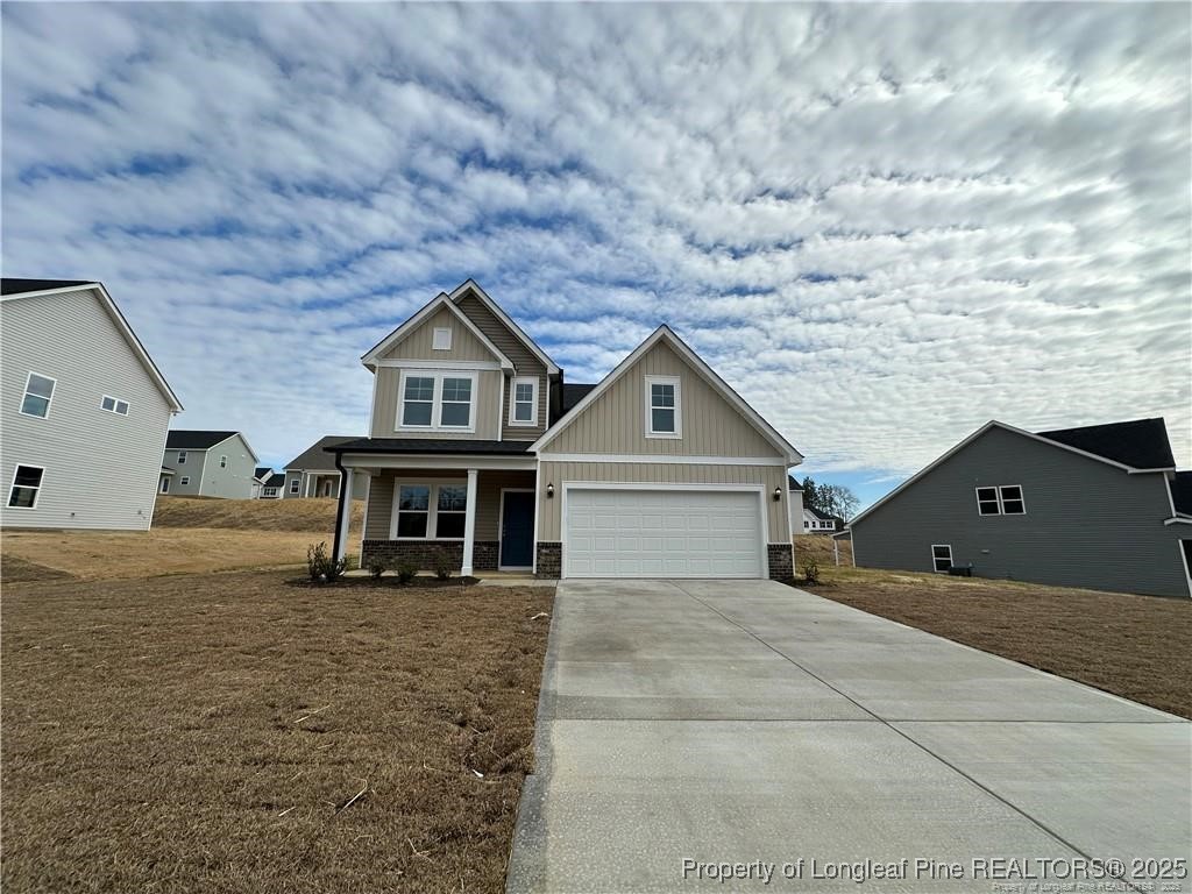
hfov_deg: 102.1
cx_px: 596
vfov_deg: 85.7
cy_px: 447
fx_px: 482
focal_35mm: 14
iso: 50
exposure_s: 1/2817
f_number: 2.2
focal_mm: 2.22
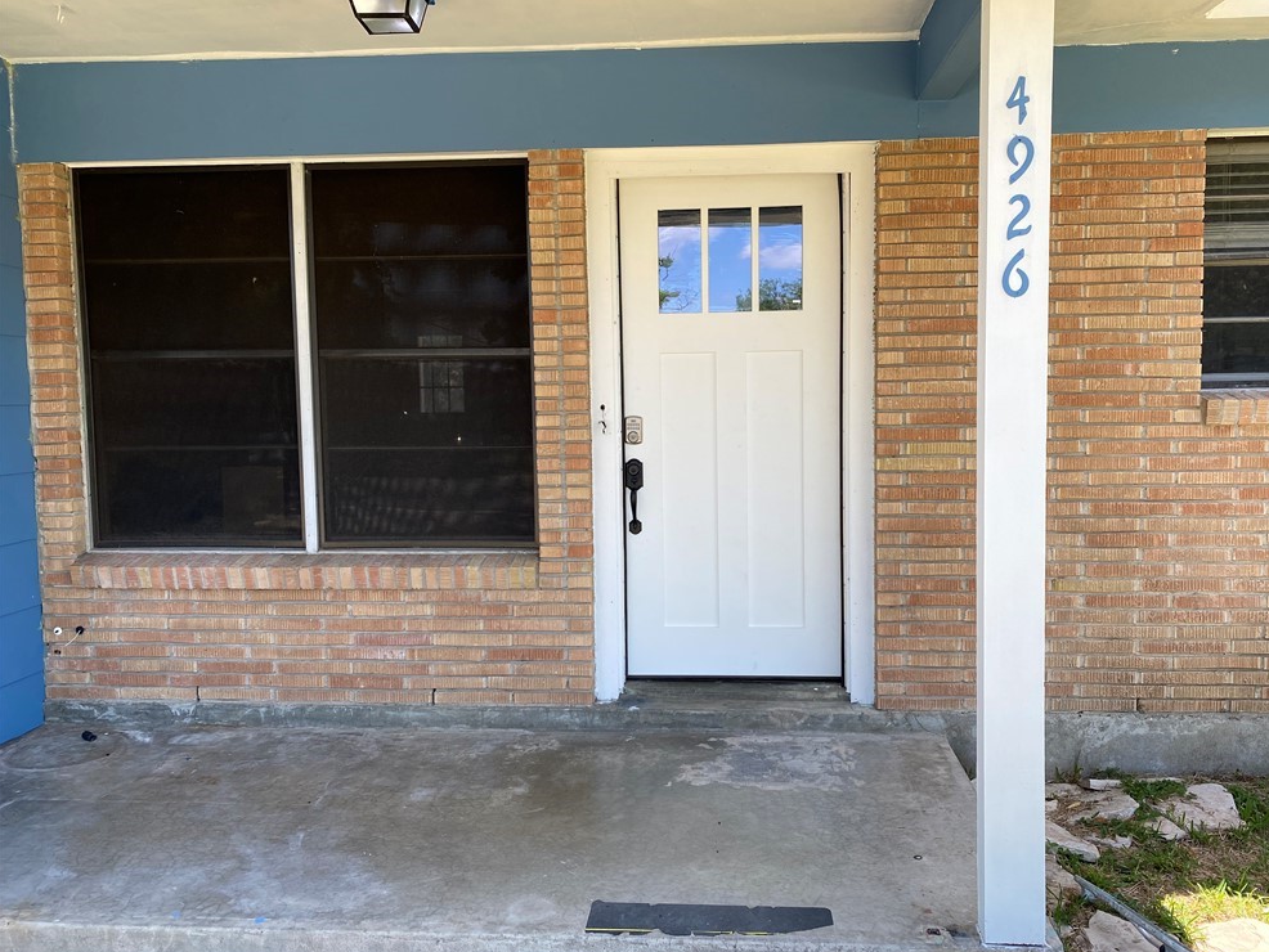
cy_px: 472
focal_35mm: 27
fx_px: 990
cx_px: 658
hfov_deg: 65.3
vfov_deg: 51.4
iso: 32
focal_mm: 4.25
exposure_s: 1/616
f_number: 1.8
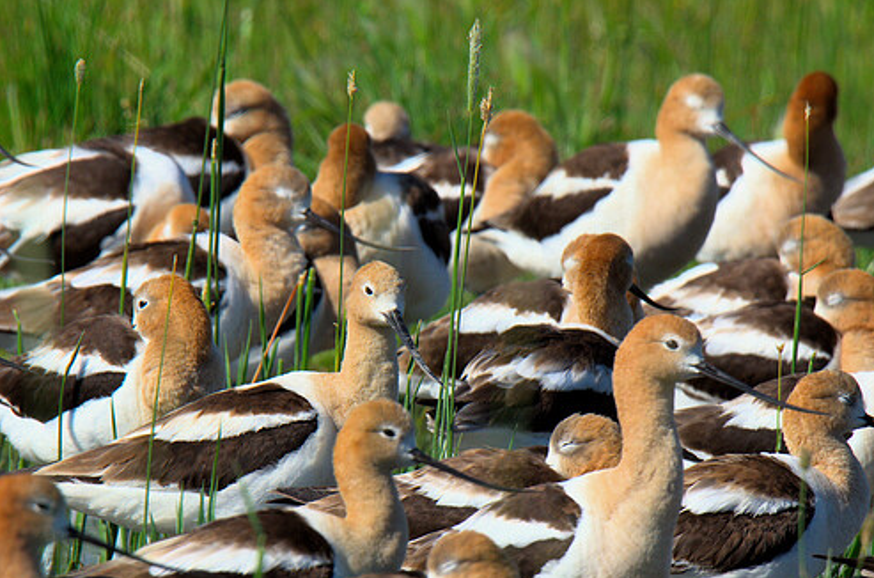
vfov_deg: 1.1
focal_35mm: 1260
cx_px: 463
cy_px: 384
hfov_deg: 1.6
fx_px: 30511
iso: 400
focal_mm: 600
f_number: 16
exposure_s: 1/320
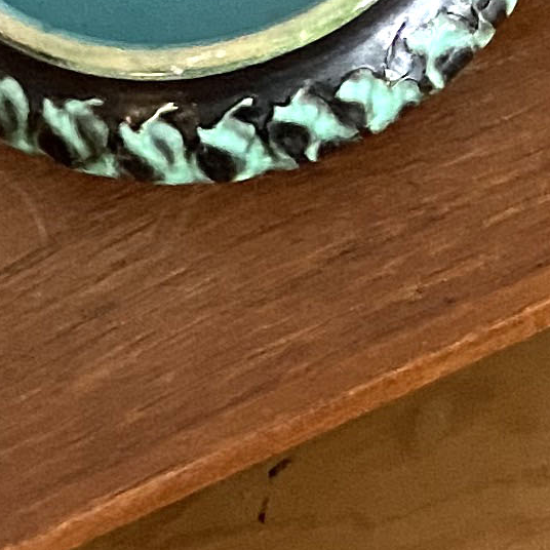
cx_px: 710
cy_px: 13
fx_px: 3110
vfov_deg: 10.0
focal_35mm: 173
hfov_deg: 9.9
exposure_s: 1/30
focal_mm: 4.25
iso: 640
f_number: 1.8
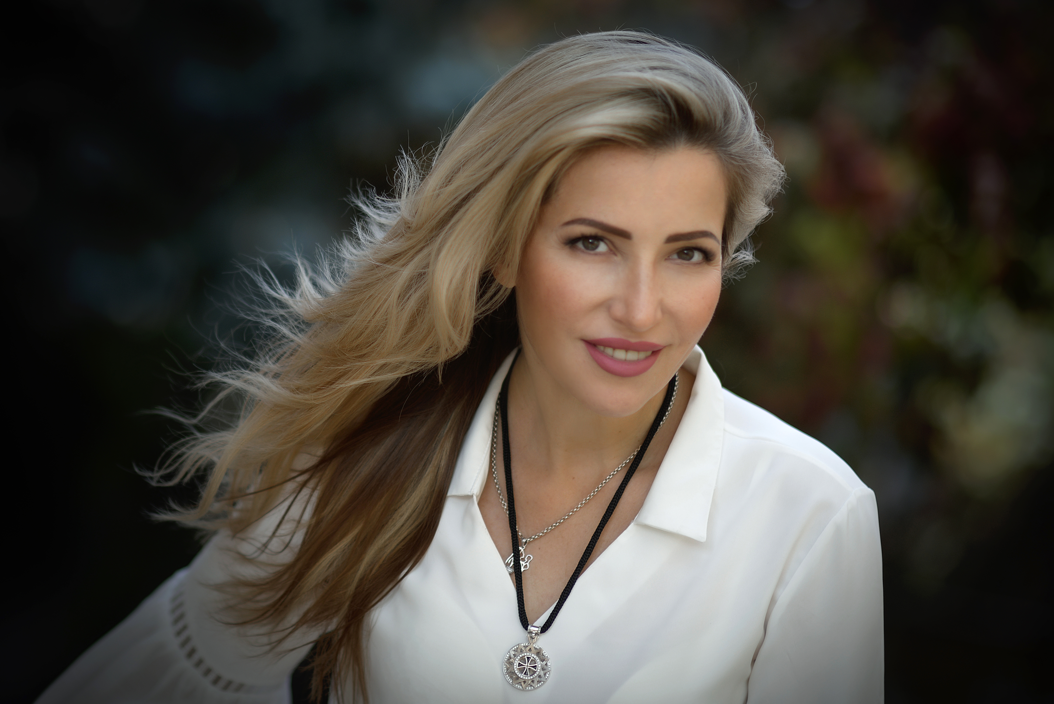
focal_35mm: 85
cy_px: 352
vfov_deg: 16.1
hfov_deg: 23.9
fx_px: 2489
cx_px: 527
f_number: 1.6
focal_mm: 85
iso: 125
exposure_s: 1/1600
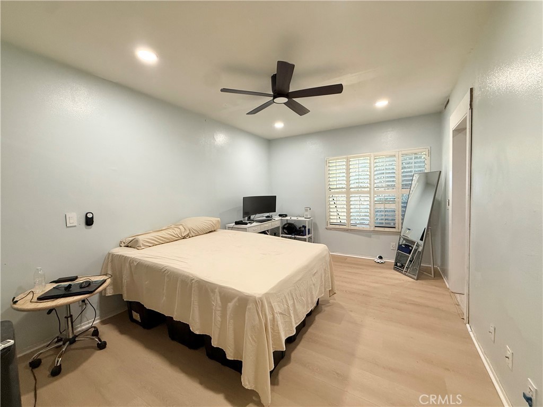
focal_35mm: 14
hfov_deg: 102.1
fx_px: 220
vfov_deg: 85.7
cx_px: 272
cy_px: 204
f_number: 2.2
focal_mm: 2.22
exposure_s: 1/120
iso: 200
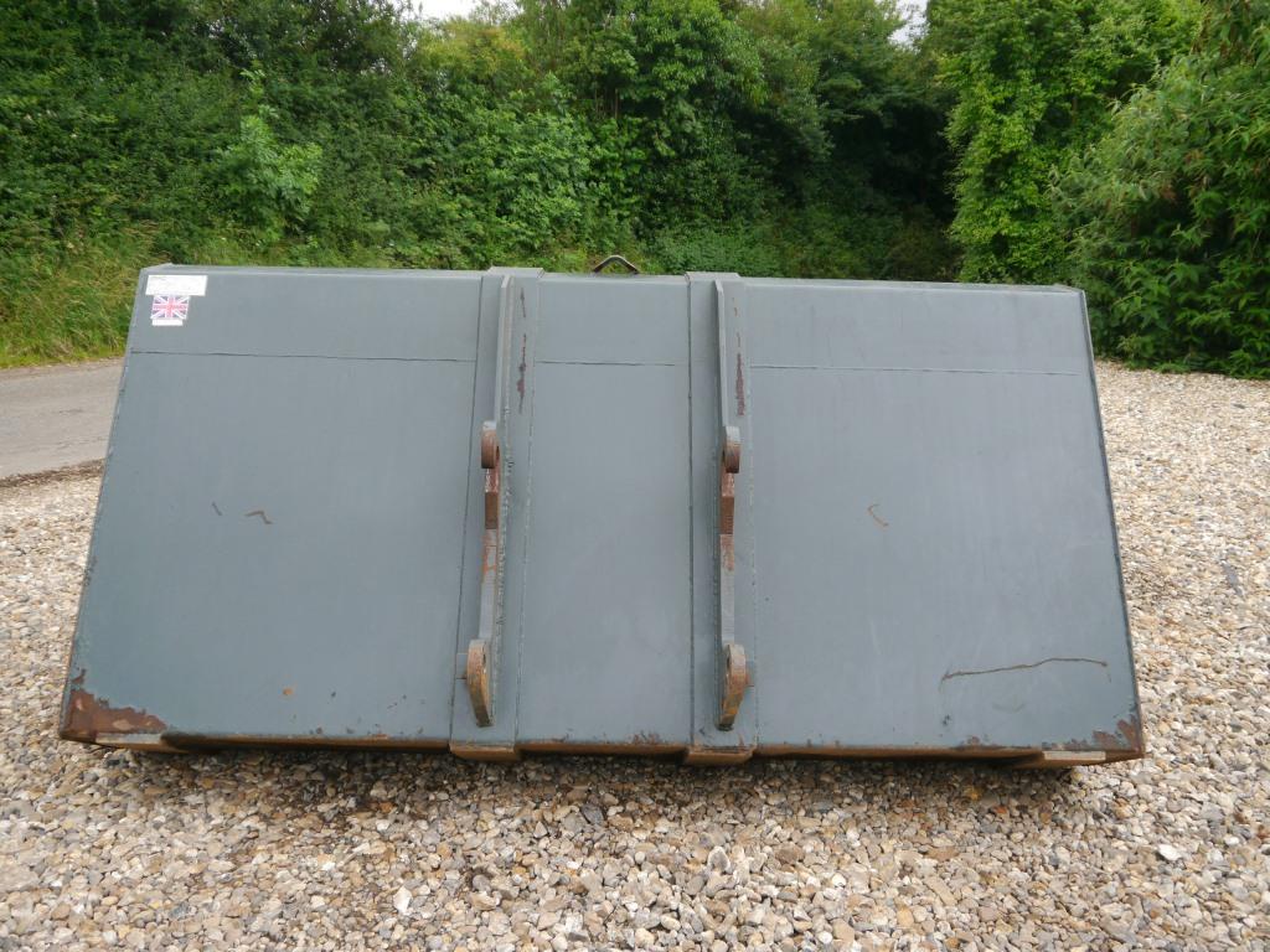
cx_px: 635
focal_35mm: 28
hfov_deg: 63.4
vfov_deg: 49.7
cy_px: 476
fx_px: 1027
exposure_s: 1/200
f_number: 4.5
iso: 160
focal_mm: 14
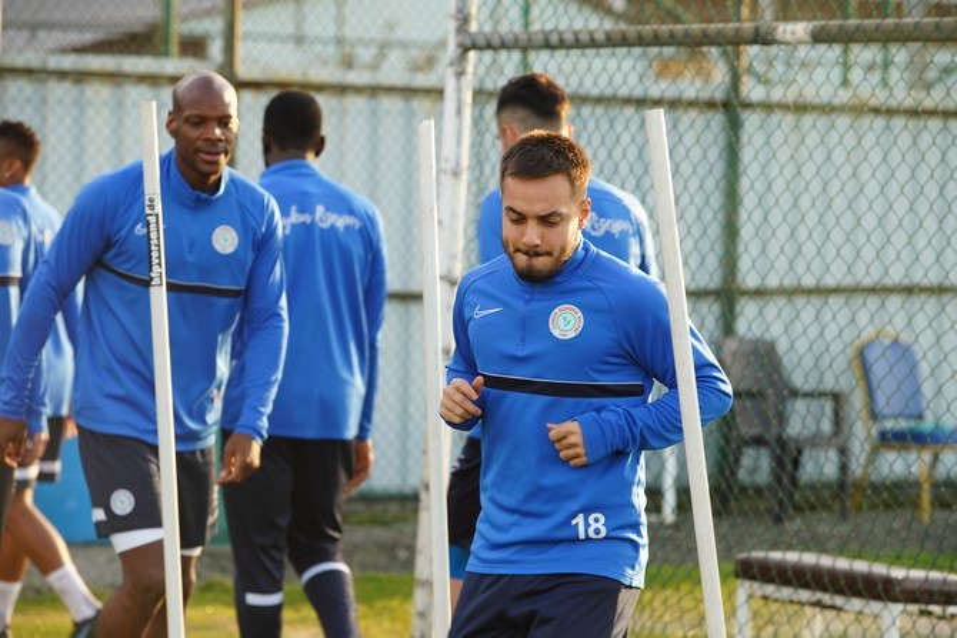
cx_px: 478
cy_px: 319
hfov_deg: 13.7
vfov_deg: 9.2
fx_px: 3988
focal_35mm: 150
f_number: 5.6
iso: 500
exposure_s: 1/250
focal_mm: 150
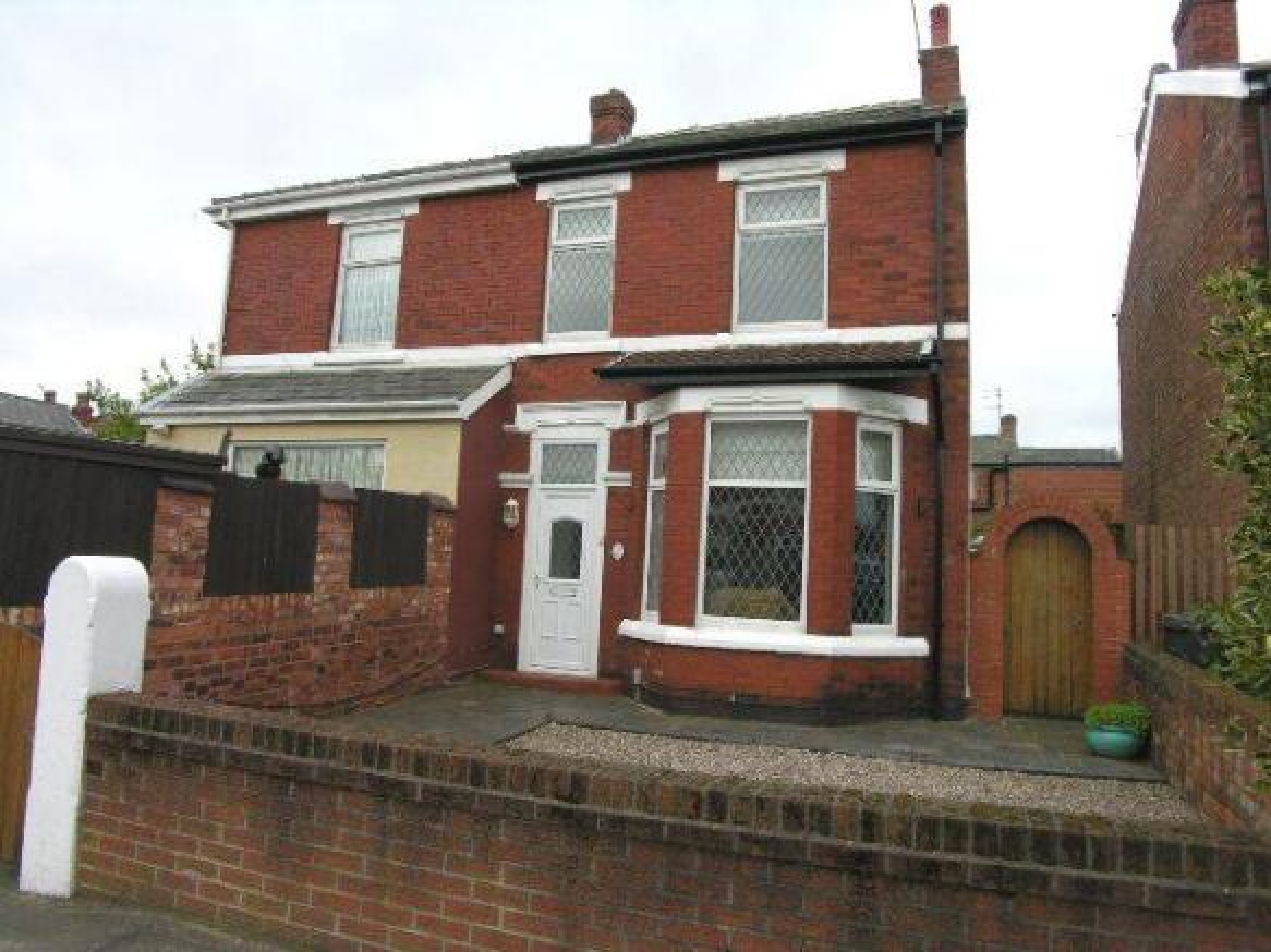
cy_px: 476
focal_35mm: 32
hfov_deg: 56.8
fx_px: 1175
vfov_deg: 44.1
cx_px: 636
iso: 50
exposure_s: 1/120
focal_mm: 8.1
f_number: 4.5
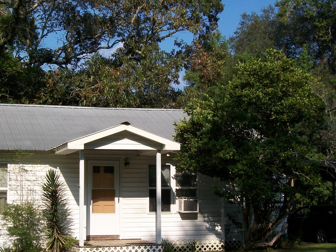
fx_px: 631
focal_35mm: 65
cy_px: 159
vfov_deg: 22.5
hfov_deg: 29.8
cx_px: 142
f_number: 5.4
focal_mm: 7.6
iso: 80
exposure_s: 1/500
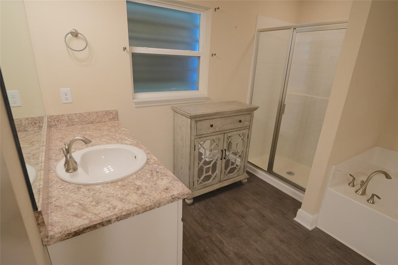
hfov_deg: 90.0
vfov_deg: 67.4
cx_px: 199
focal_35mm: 18
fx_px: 199
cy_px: 132
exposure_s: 1/160
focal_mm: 12
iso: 1600
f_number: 4
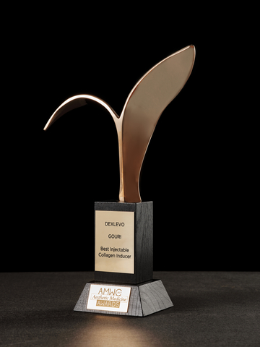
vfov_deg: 22.5
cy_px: 174
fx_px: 871
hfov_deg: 17.0
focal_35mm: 87
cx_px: 130
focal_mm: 110
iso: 160
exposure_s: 1/125
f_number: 13
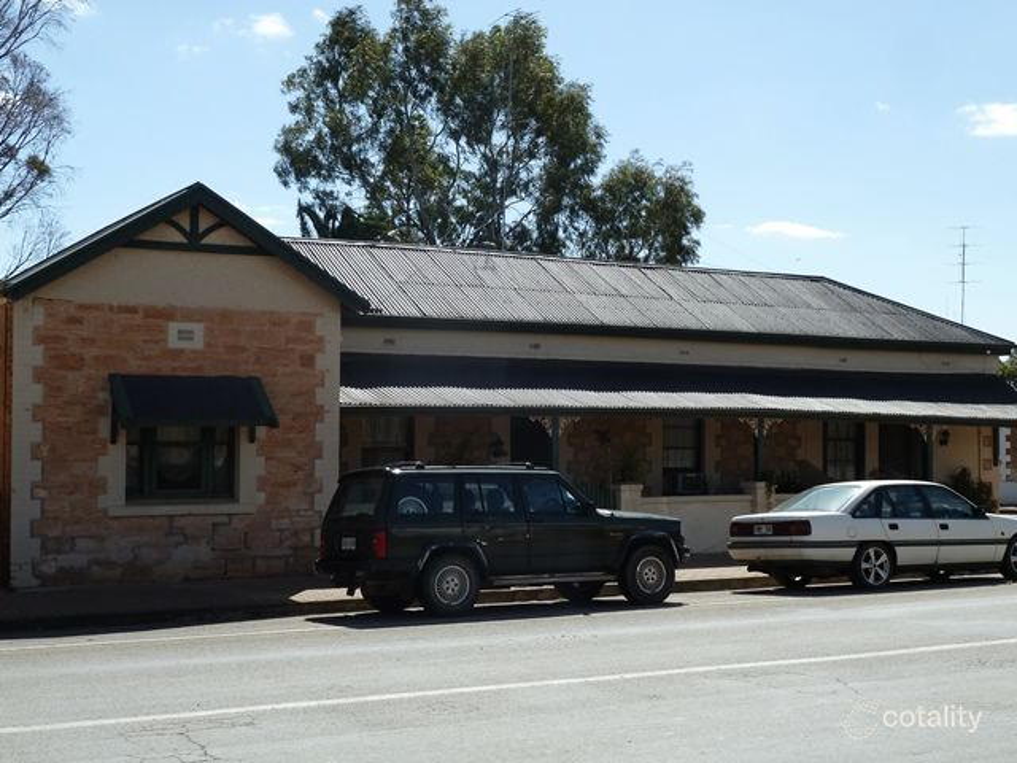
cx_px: 508
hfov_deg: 39.7
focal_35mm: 48
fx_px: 1410
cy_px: 382
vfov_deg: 30.3
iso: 80
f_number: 5
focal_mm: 7.9
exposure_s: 1/400
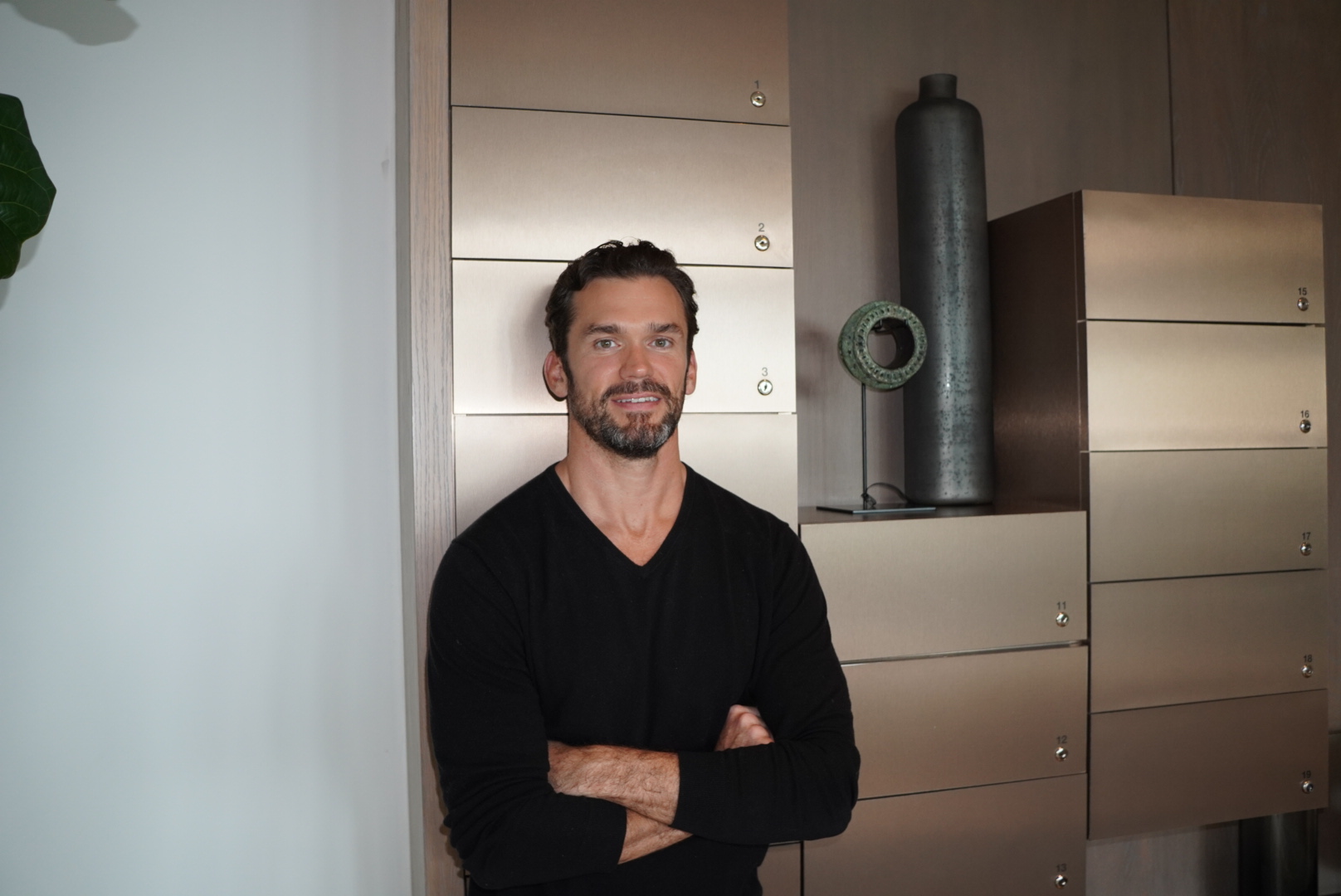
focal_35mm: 30
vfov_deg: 43.7
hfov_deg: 61.9
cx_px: 670
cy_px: 448
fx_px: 1118
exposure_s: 1/60
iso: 640
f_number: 4.5
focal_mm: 20
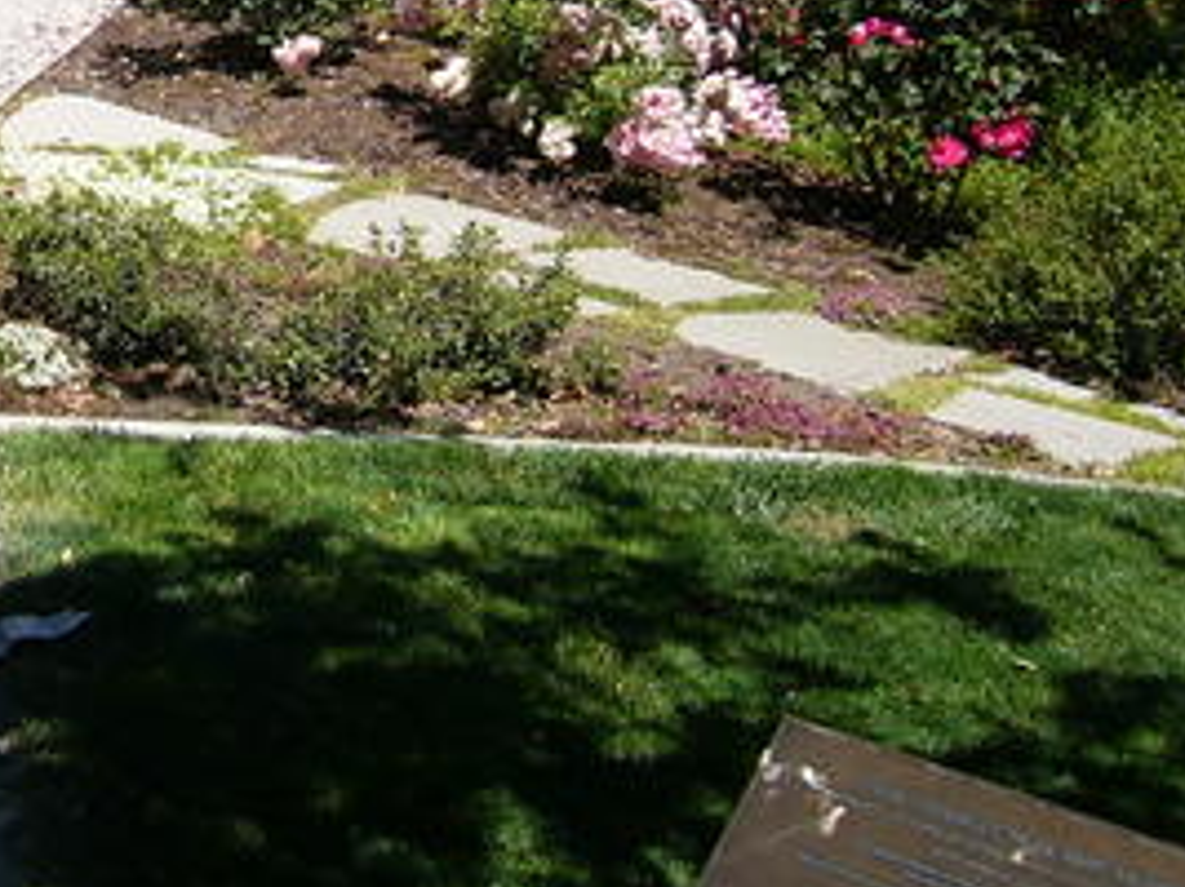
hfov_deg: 22.0
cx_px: -120
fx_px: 2874
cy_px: 44
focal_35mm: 84
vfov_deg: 17.2
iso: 50
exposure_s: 1/1000
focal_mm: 5.8
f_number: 2.8
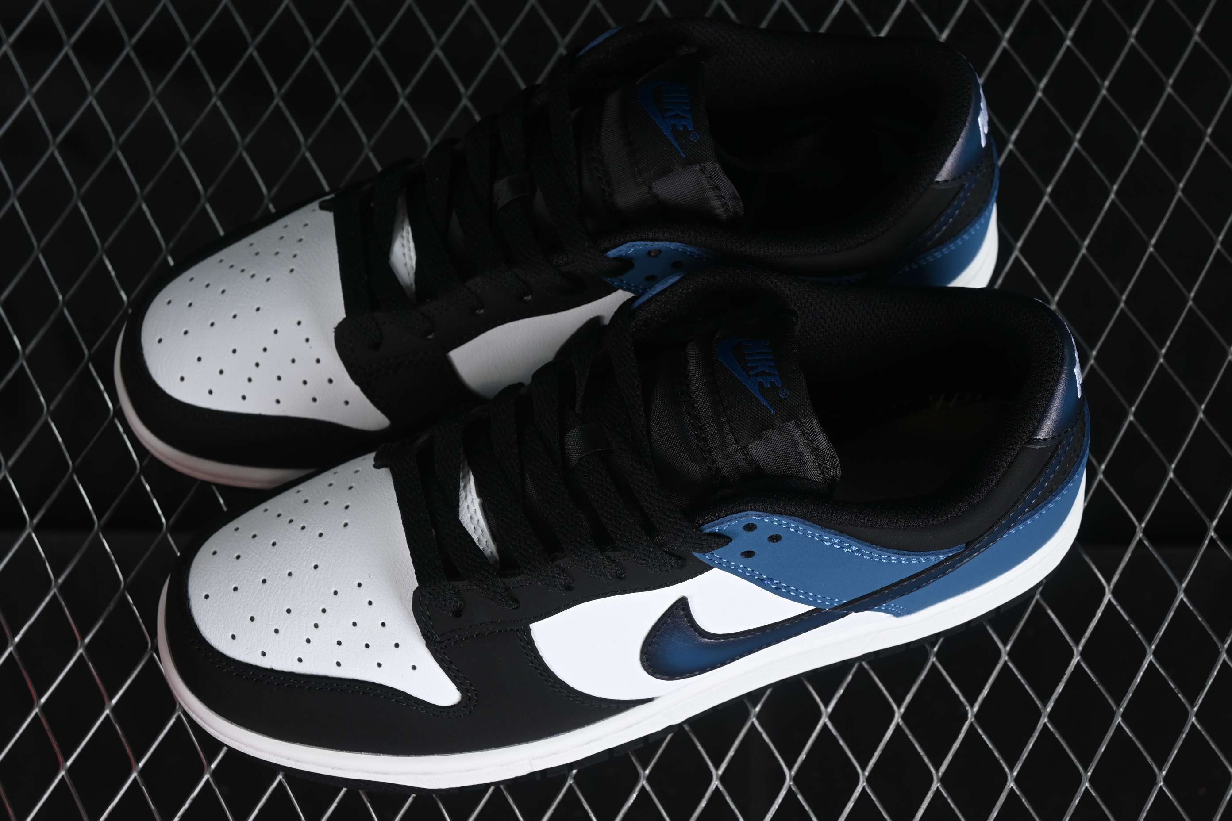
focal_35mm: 75
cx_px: 616
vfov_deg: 18.2
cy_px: 410
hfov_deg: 27.0
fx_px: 2566
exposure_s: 1/50
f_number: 6.3
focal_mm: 50
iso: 160
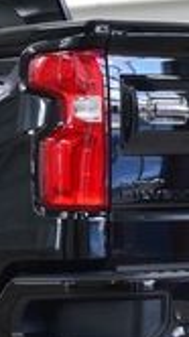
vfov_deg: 10.2
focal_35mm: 212
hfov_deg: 5.7
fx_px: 1895
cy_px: 214
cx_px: -83
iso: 640
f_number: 6.3
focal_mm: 35
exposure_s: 1/15
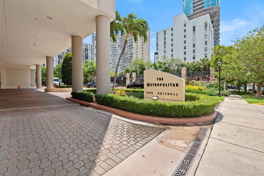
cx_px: 132
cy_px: 88
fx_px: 103
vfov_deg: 81.2
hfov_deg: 104.2
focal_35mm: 14
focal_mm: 14
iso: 200
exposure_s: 1/640
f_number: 8
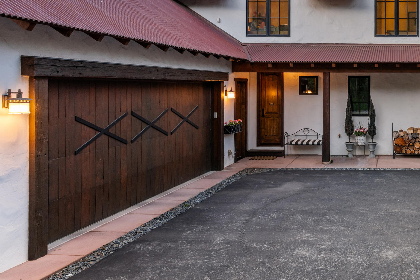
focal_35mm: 34
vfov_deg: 38.4
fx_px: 397
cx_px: 401
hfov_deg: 48.0
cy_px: 92
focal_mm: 17
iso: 640
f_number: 7.1
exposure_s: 1/8
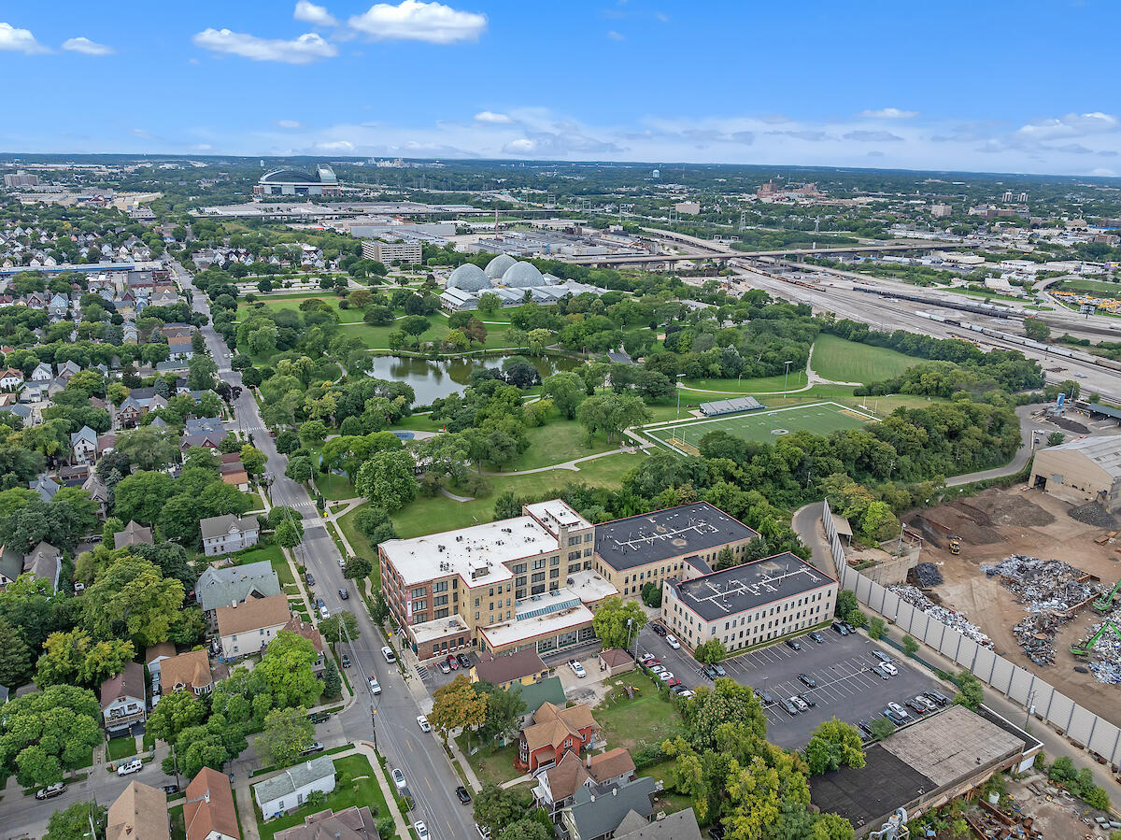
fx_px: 777
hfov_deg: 71.6
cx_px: 560
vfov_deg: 56.8
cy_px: 420
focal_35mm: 24
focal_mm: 12.29
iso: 100
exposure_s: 1/1600
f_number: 2.8
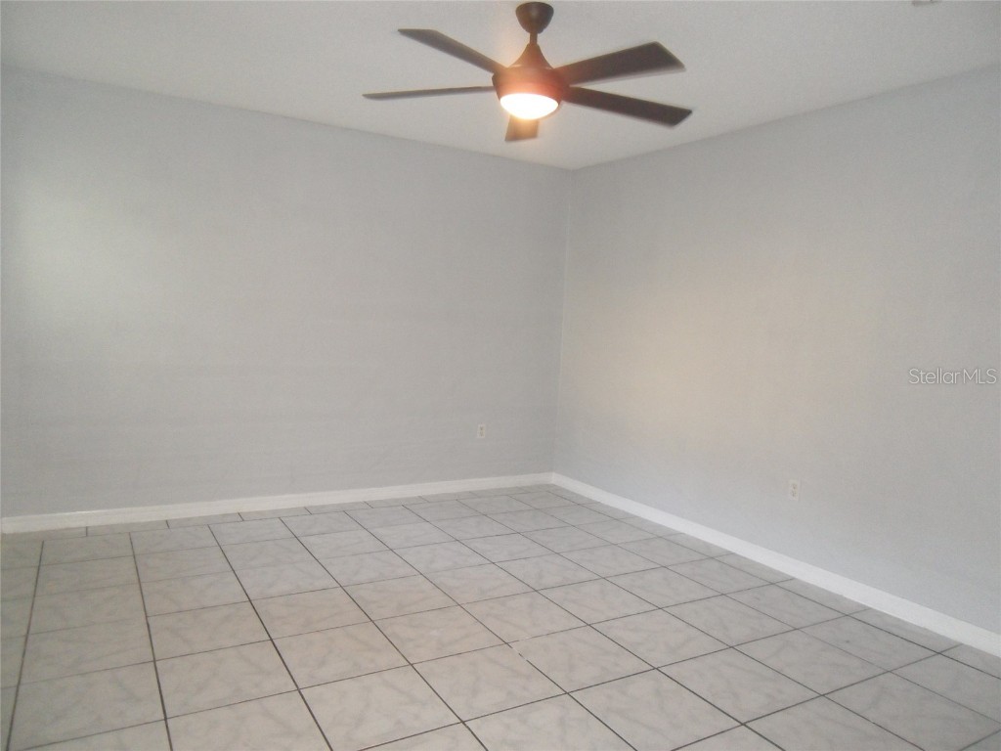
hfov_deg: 71.6
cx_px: 500
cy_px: 376
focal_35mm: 24
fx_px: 694
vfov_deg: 56.8
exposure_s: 1/45
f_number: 2.8
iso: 400
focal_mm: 4.3
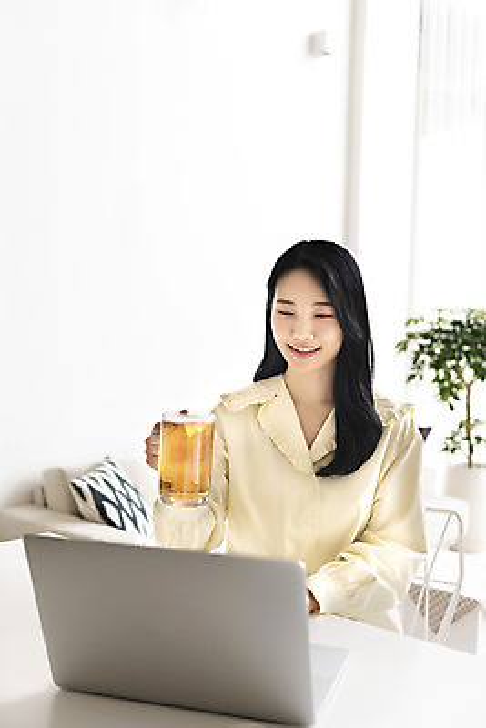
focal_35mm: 45
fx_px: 910
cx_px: 243
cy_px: 364
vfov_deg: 43.6
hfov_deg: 29.9
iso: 200
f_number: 2.8
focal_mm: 45
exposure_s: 1/100
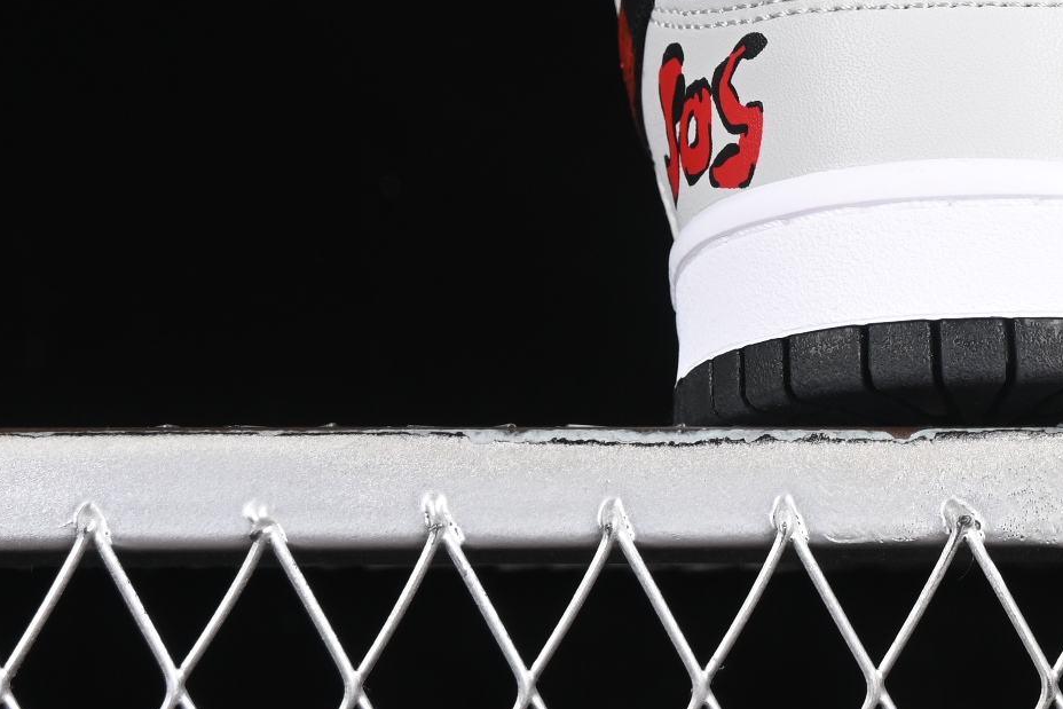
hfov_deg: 9.0
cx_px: 1296
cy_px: -228
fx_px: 6644
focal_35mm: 225
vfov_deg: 6.1
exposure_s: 1/60
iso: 160
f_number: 7.1
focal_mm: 50
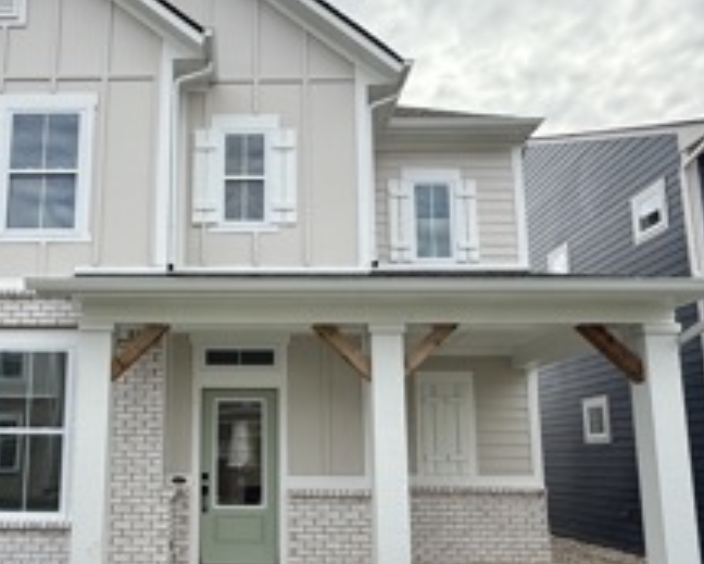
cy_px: 365
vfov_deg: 47.9
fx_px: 625
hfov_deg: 57.4
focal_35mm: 30
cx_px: 233
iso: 64
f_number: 2.2
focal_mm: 2.22
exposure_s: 1/664
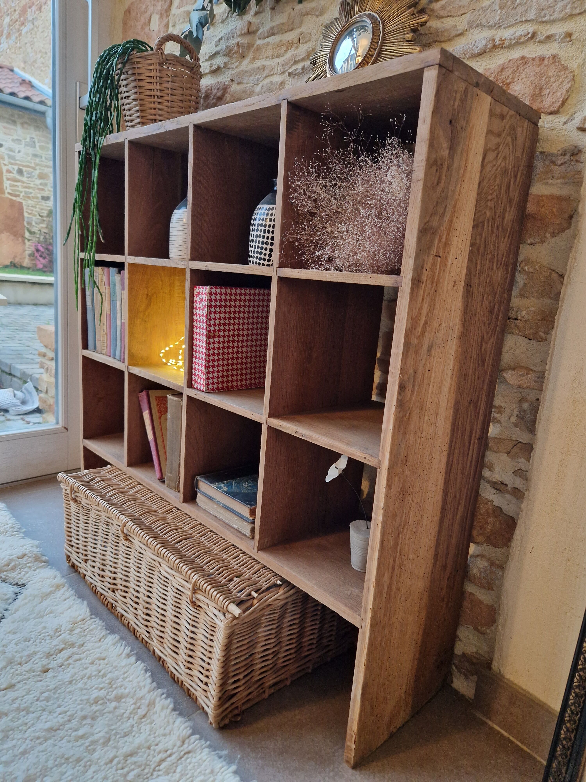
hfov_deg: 58.9
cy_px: 391
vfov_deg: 73.9
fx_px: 519
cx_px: 293
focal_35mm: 23
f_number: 1.8
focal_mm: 5.4
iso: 640
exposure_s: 1/50
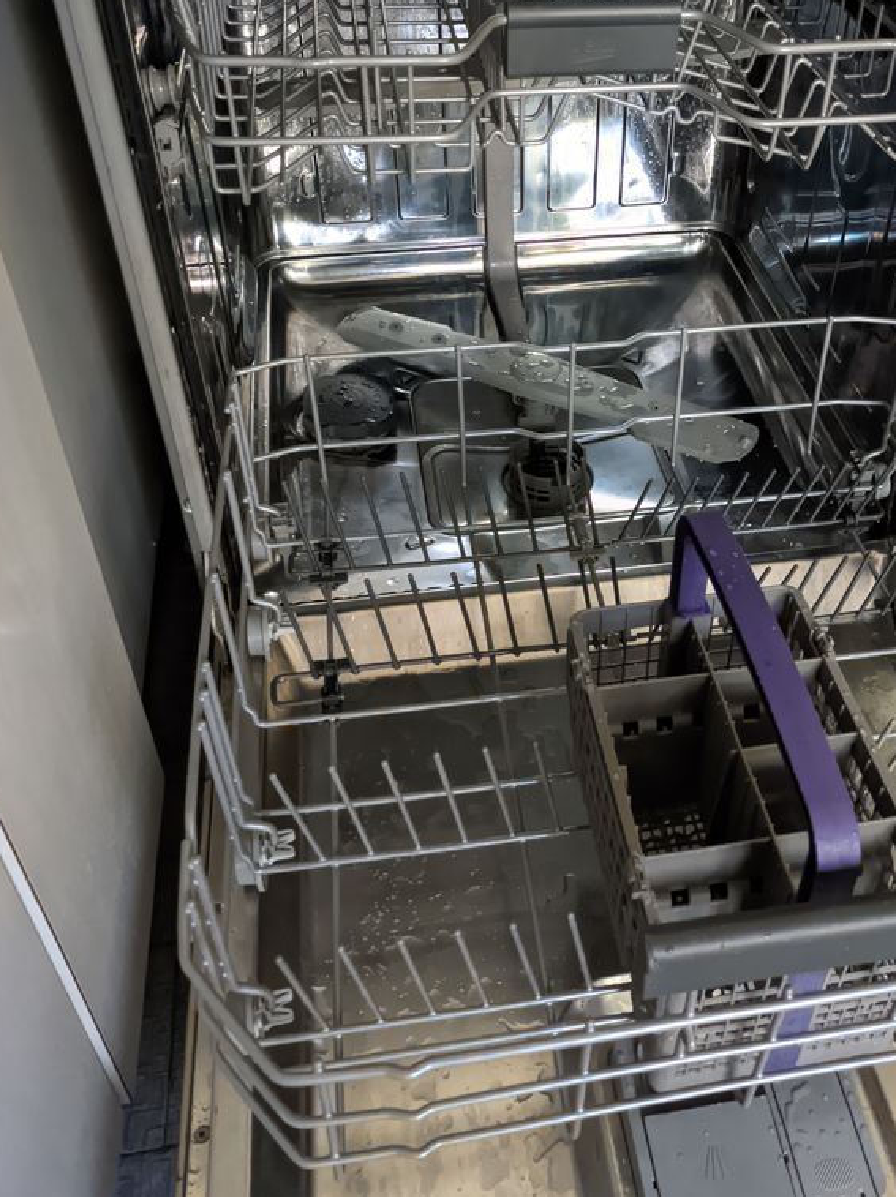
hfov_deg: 42.4
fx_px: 1141
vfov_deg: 54.8
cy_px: 453
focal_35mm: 33
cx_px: 580
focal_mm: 4.7
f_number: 1.79
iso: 2841
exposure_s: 1/100
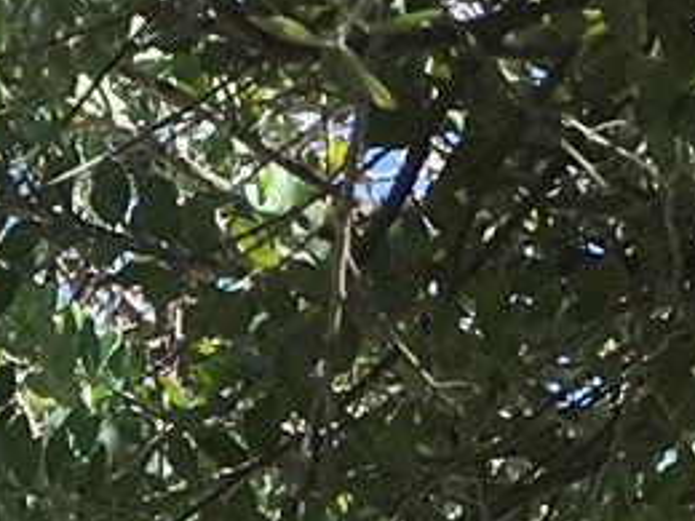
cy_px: 1499
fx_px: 4517
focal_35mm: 225
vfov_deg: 6.1
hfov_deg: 8.6
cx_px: -294
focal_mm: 4.15
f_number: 2.2
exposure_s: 1/864
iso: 25
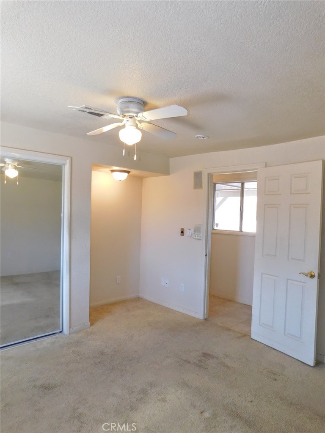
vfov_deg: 73.9
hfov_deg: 58.9
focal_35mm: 23
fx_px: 288
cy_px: 216
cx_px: 162
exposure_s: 1/40
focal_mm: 4
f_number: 3
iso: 125
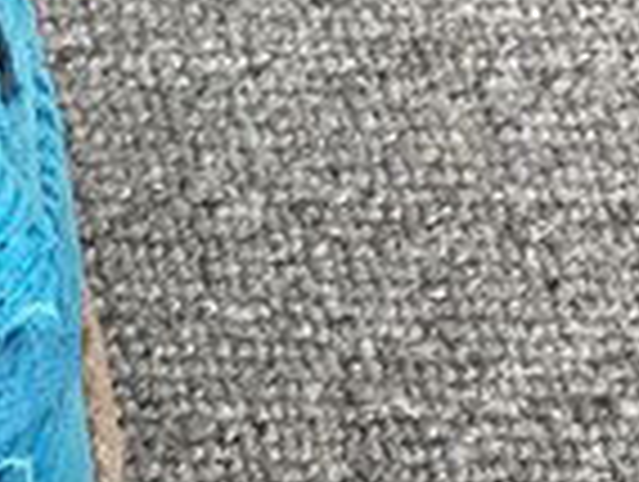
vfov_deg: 7.6
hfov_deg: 8.8
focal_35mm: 196
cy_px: 7
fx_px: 3624
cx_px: -1044
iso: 25
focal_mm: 3.3
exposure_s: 1/150
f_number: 2.4
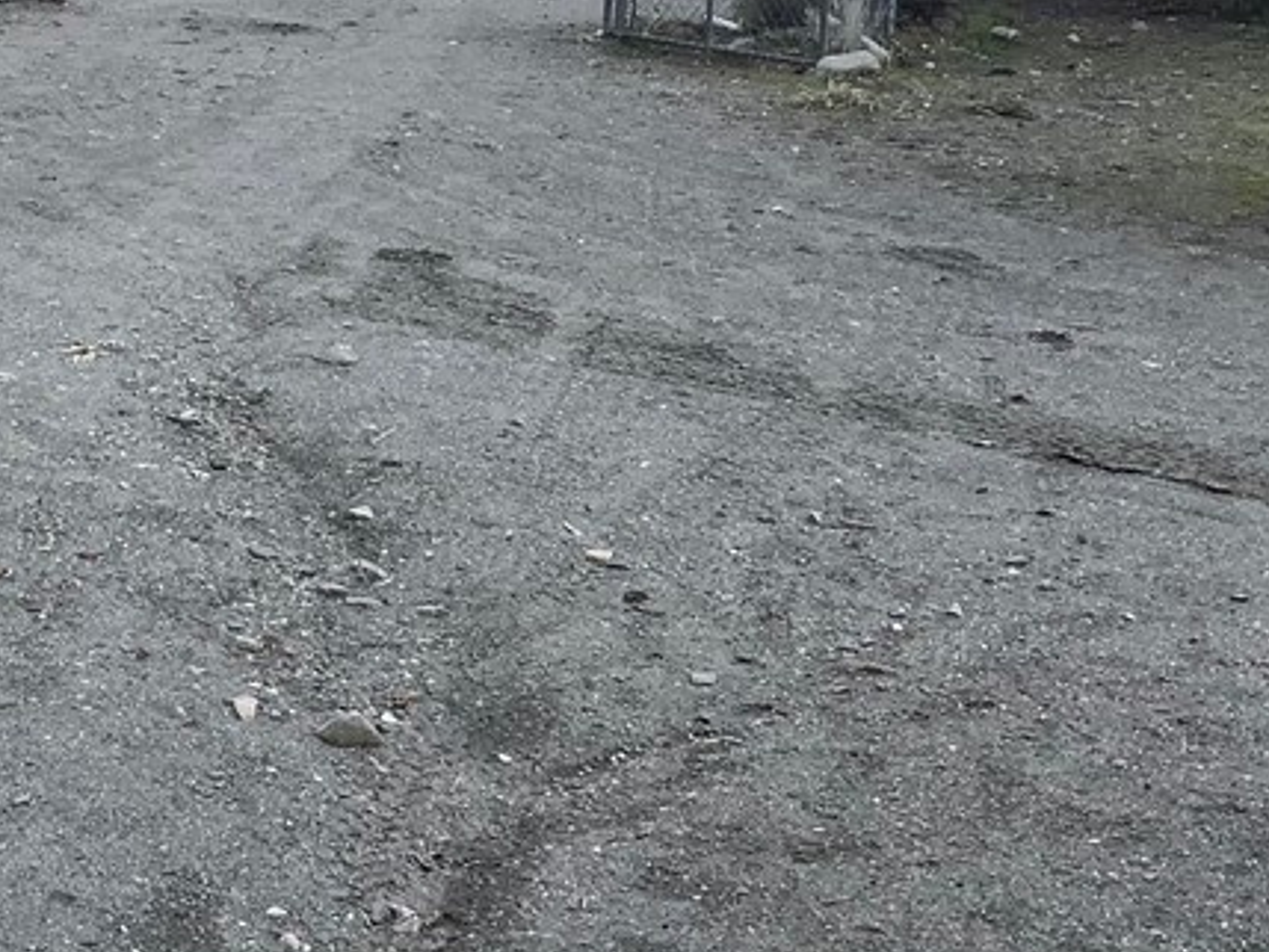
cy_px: 186
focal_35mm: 74
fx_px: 2714
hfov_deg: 25.4
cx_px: 86
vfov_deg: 19.7
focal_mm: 3.3
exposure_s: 1/858
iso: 25
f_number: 2.4
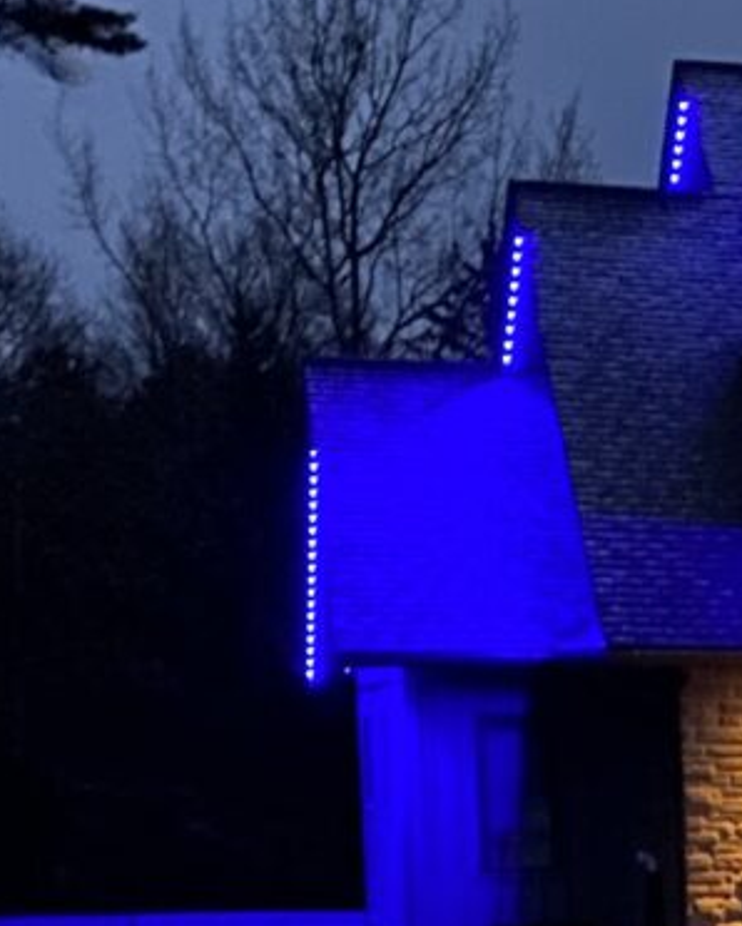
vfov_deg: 14.2
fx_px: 3593
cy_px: 1115
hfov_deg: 10.2
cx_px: 1818
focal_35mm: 131
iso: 800
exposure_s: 1/8
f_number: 1.8
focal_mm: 4.25
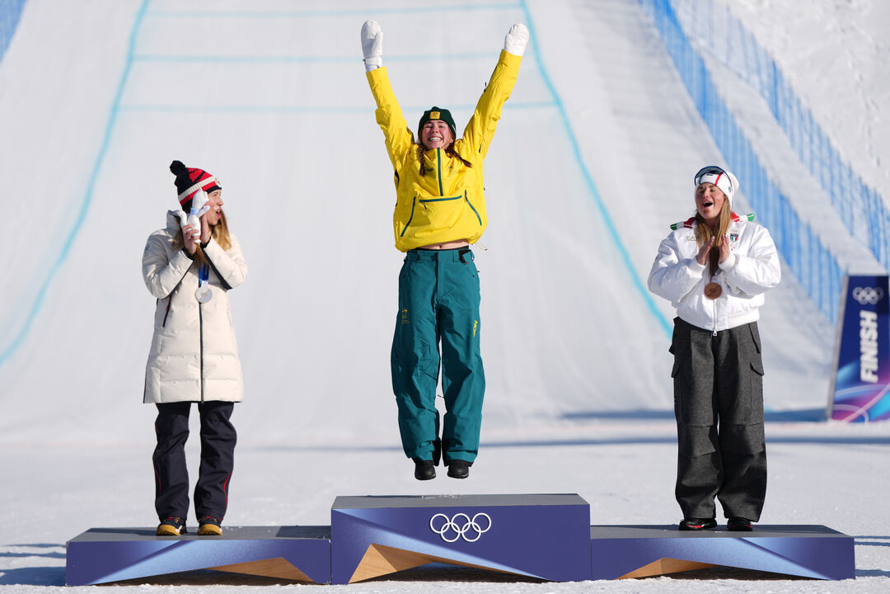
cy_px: 297
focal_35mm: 136
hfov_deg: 15.1
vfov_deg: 10.1
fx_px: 3362
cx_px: 445
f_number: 2.8
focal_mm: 136
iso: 50
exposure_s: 1/2000
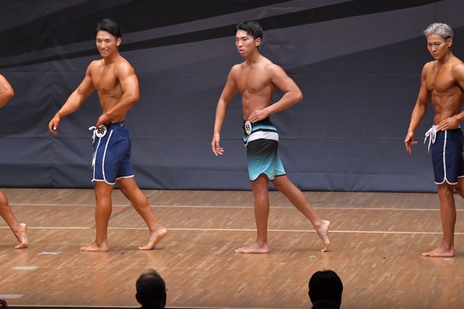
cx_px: 233
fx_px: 2926
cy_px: 154
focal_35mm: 227
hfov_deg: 9.1
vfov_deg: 6.1
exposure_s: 1/400
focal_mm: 150
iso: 6400
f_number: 5.6
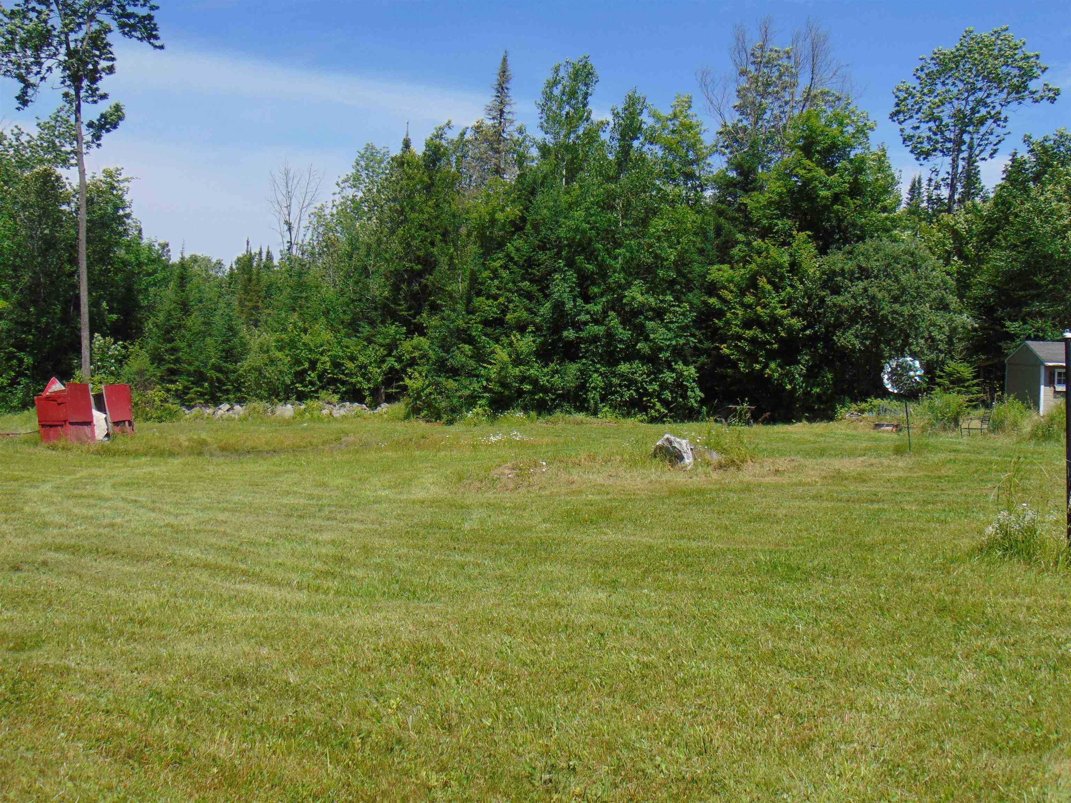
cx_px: 536
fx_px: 1083
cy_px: 402
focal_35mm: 35
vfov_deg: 40.7
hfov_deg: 52.6
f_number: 3.2
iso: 80
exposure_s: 1/1000
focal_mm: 6.3
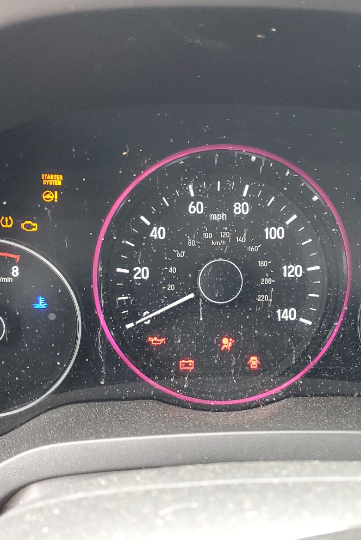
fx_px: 556
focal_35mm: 37
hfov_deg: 35.8
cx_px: 224
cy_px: 271
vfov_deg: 51.9
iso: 93
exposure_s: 1/60.2
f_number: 1.5
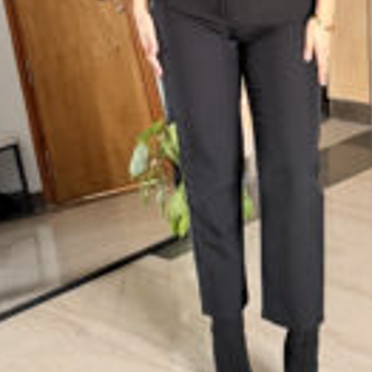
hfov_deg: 26.5
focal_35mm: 65
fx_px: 790
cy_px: -168
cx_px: 210
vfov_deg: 22.4
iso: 640
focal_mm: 6.76
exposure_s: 1/60
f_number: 1.78
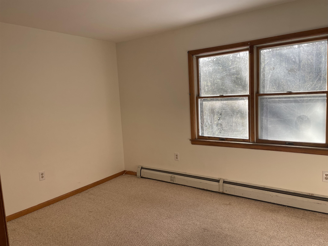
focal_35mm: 26
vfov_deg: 53.1
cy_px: 123
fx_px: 246
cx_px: 164
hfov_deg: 67.3
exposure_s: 1/242
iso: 32
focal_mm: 4.2
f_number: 1.6
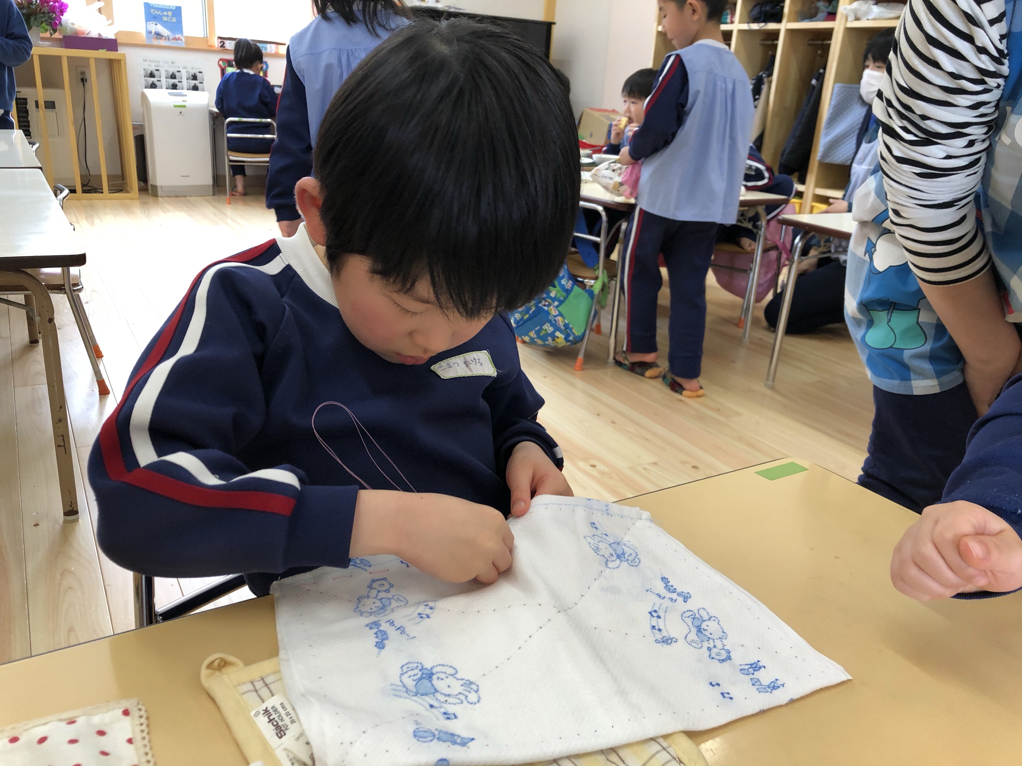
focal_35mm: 28
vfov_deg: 49.7
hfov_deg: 63.4
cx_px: 511
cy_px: 383
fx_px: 827
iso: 25
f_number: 1.8
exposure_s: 1/30
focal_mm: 3.99
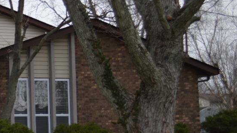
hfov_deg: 18.0
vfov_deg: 11.0
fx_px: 691
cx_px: -81
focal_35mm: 110
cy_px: 111
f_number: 4.2
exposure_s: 1/160
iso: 100
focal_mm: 26
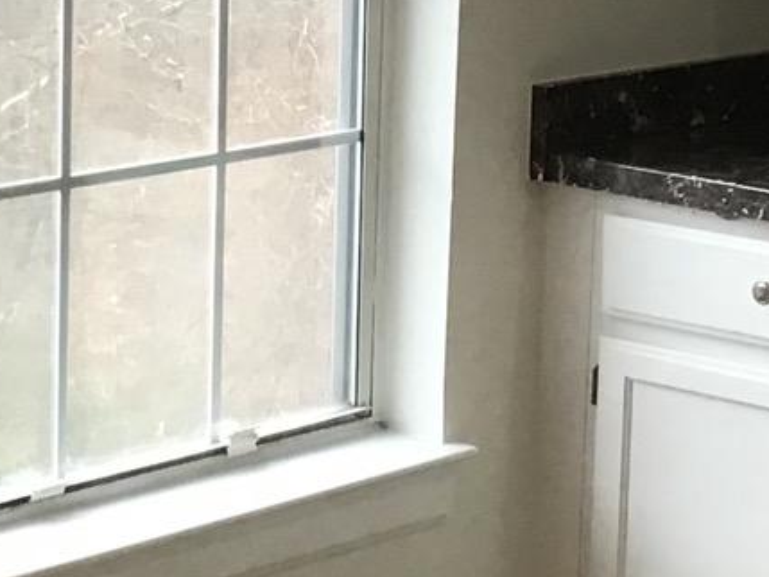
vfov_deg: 9.9
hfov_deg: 13.3
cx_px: 145
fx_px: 3289
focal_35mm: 148
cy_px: -11
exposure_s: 1/30
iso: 32
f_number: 2.4
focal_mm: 3.3
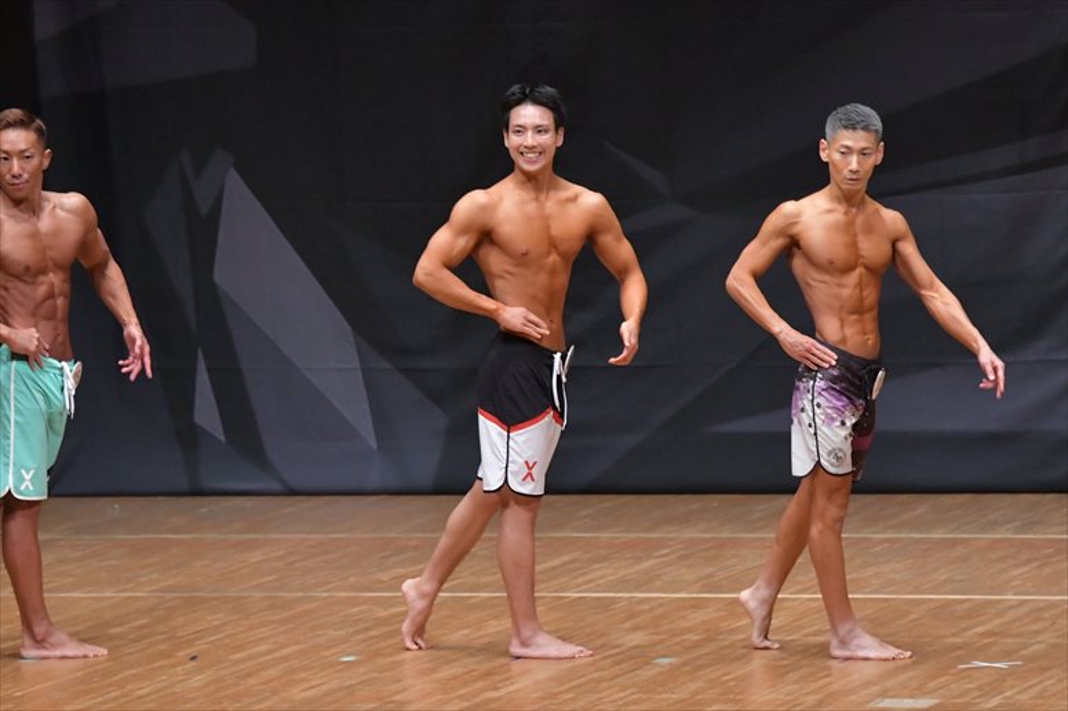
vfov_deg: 5.1
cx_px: 534
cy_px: 356
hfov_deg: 7.6
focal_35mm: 270
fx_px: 8006
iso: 6400
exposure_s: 1/400
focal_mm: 180
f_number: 5.6
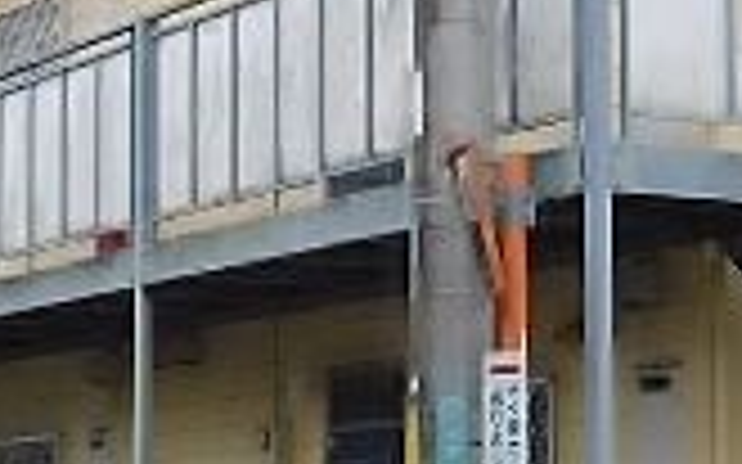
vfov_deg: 8.8
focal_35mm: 148
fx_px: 2992
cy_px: 324
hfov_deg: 14.1
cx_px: 477
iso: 125
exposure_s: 1/640
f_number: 3.5
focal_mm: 6.3
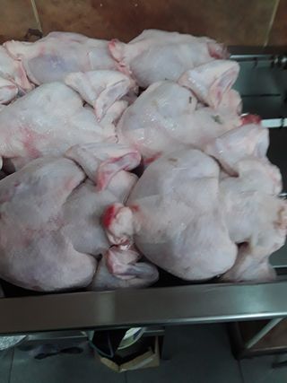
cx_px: 144
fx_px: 299
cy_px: 192
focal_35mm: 27
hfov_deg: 51.3
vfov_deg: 65.3
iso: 200
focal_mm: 2.91
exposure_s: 1/33
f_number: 1.9
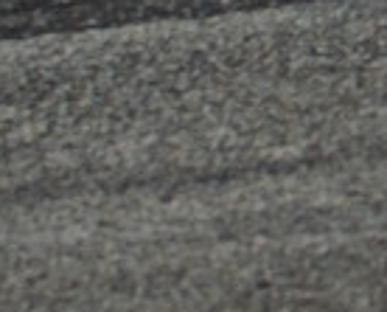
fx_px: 10503
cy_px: -523
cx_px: 1495
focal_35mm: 915
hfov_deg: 2.1
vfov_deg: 1.7
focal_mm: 75
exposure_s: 1/250
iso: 100
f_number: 5.6
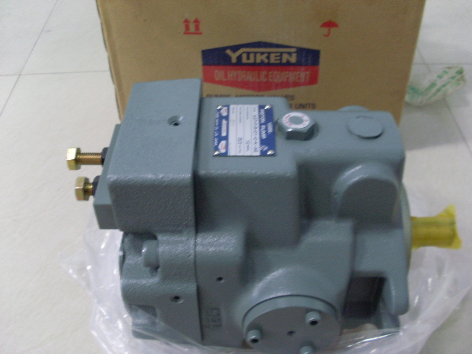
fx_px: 518
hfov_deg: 49.0
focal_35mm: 38
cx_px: 236
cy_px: 177
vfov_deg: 37.7
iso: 200
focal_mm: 6.3
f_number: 3
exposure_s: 1/4
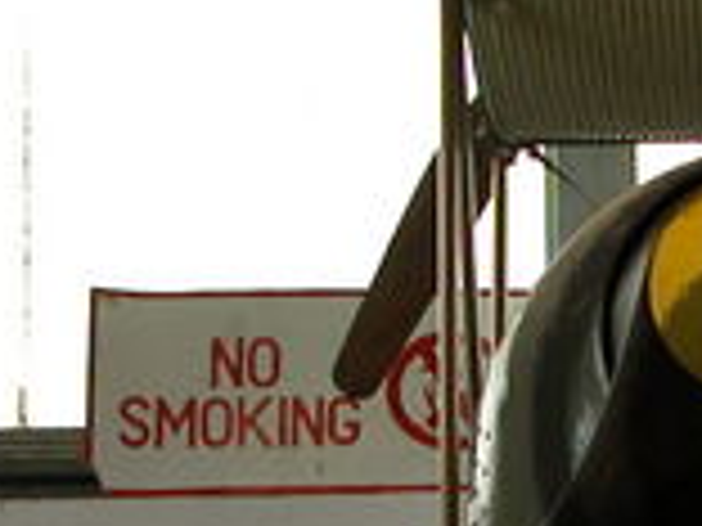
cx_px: 832
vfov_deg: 8.3
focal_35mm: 179
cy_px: 427
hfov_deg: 10.9
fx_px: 3630
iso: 100
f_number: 3.2
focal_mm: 9
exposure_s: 1/95
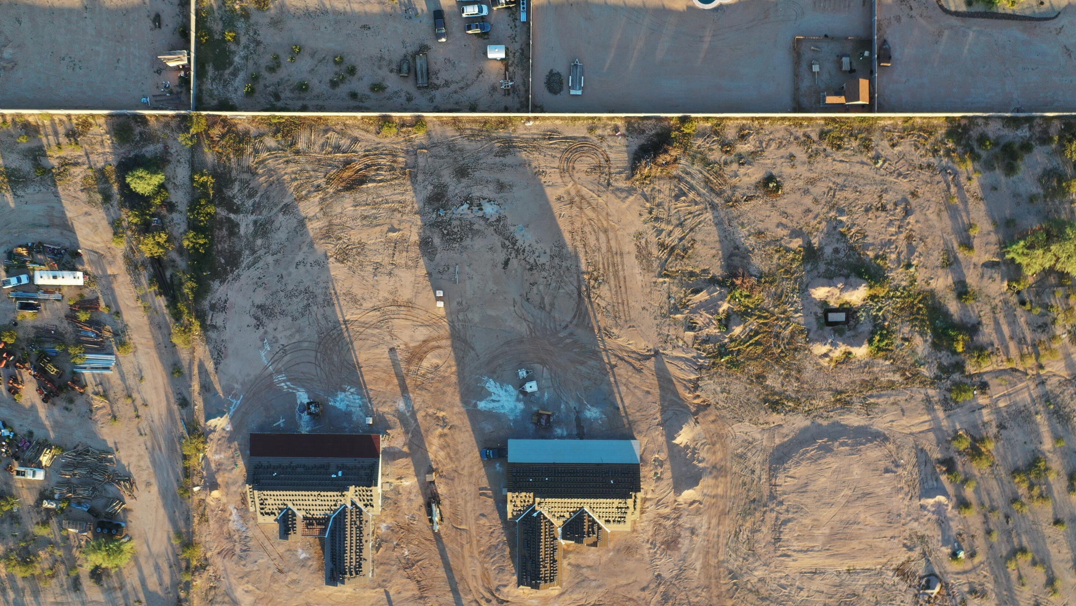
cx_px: 539
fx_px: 856
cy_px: 351
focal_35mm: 30
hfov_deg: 64.3
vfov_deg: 38.8
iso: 100
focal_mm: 10.26
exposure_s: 1/80
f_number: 3.5
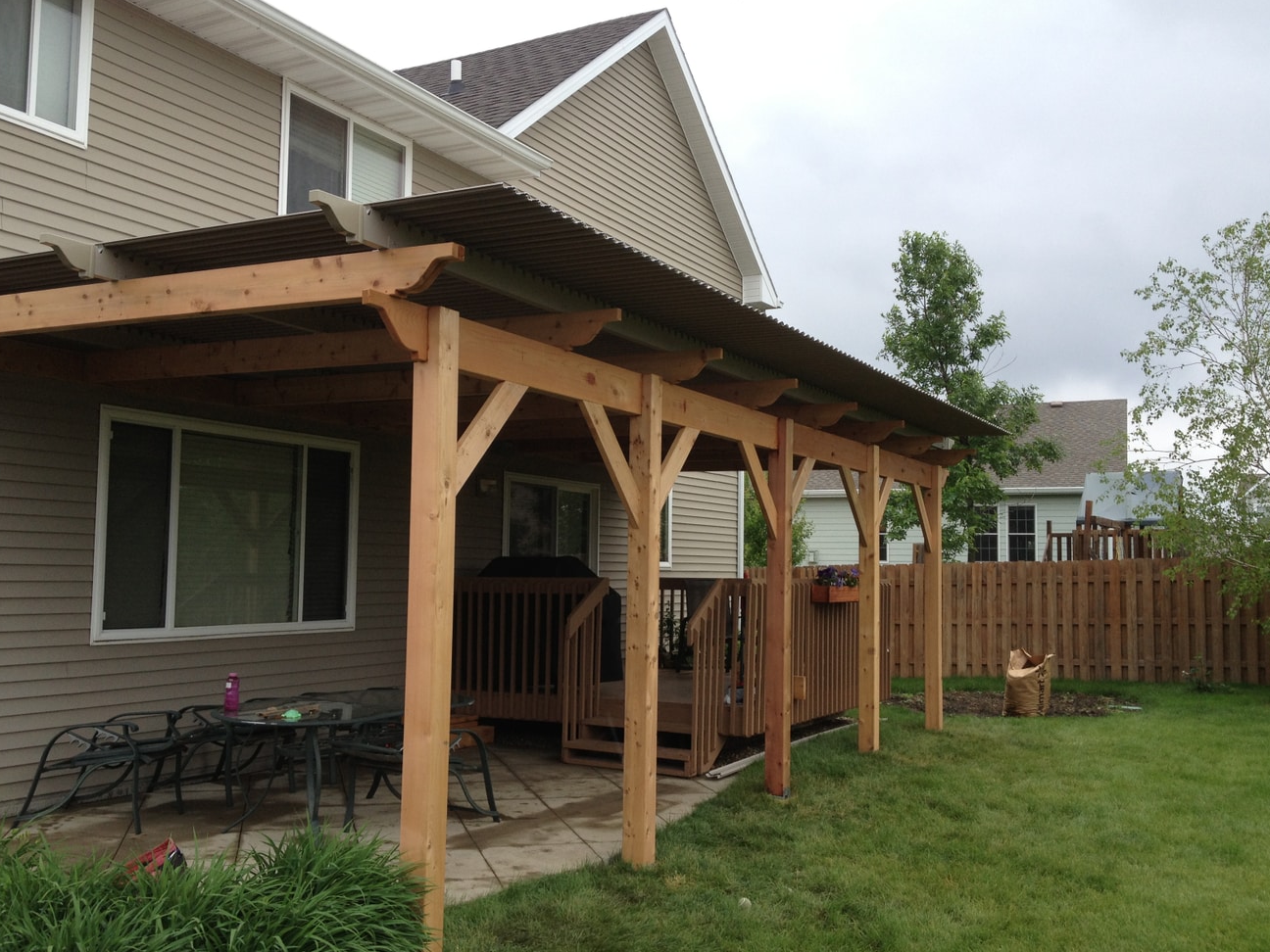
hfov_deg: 51.4
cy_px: 486
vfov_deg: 39.7
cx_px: 629
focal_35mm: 36
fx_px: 1321
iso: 50
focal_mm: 4.28
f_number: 2.4
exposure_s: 1/497
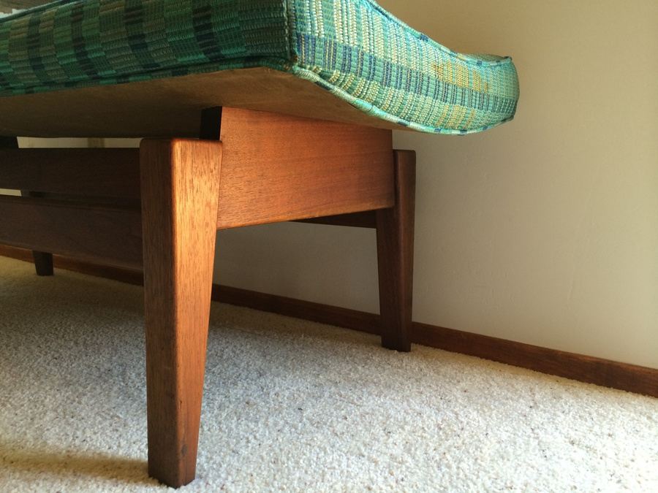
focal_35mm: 30
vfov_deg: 46.8
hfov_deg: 60.0
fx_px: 570
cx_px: 329
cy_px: 246
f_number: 2.2
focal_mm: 4.12
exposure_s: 1/30
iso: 100
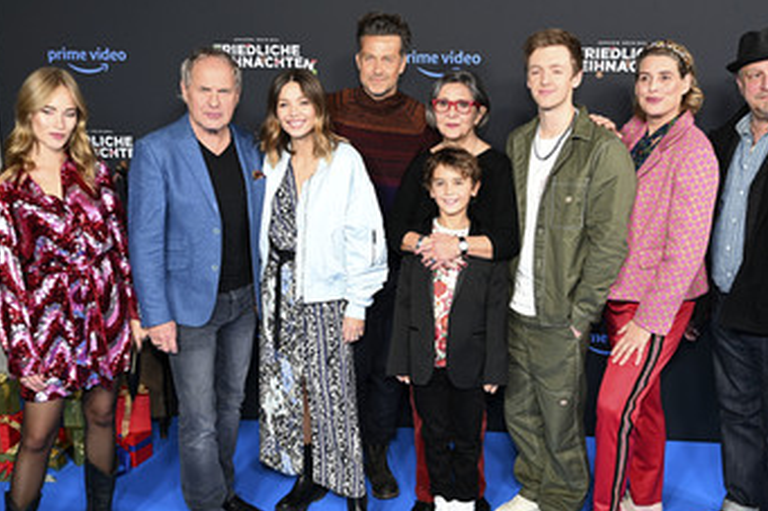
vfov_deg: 32.5
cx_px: 422
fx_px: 874
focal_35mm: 41
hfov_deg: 47.4
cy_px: 315
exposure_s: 1/125
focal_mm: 31
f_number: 2.8
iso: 500
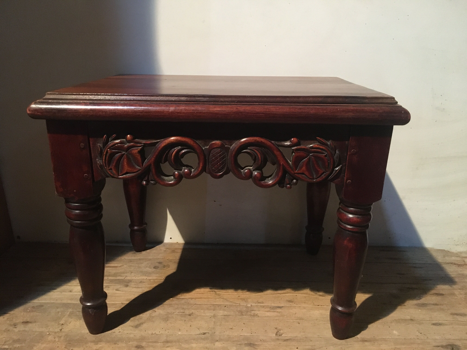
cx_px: 234
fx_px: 391
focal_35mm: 29
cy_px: 175
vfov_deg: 48.2
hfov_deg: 61.7
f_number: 2.2
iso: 320
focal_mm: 4.15
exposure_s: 1/17
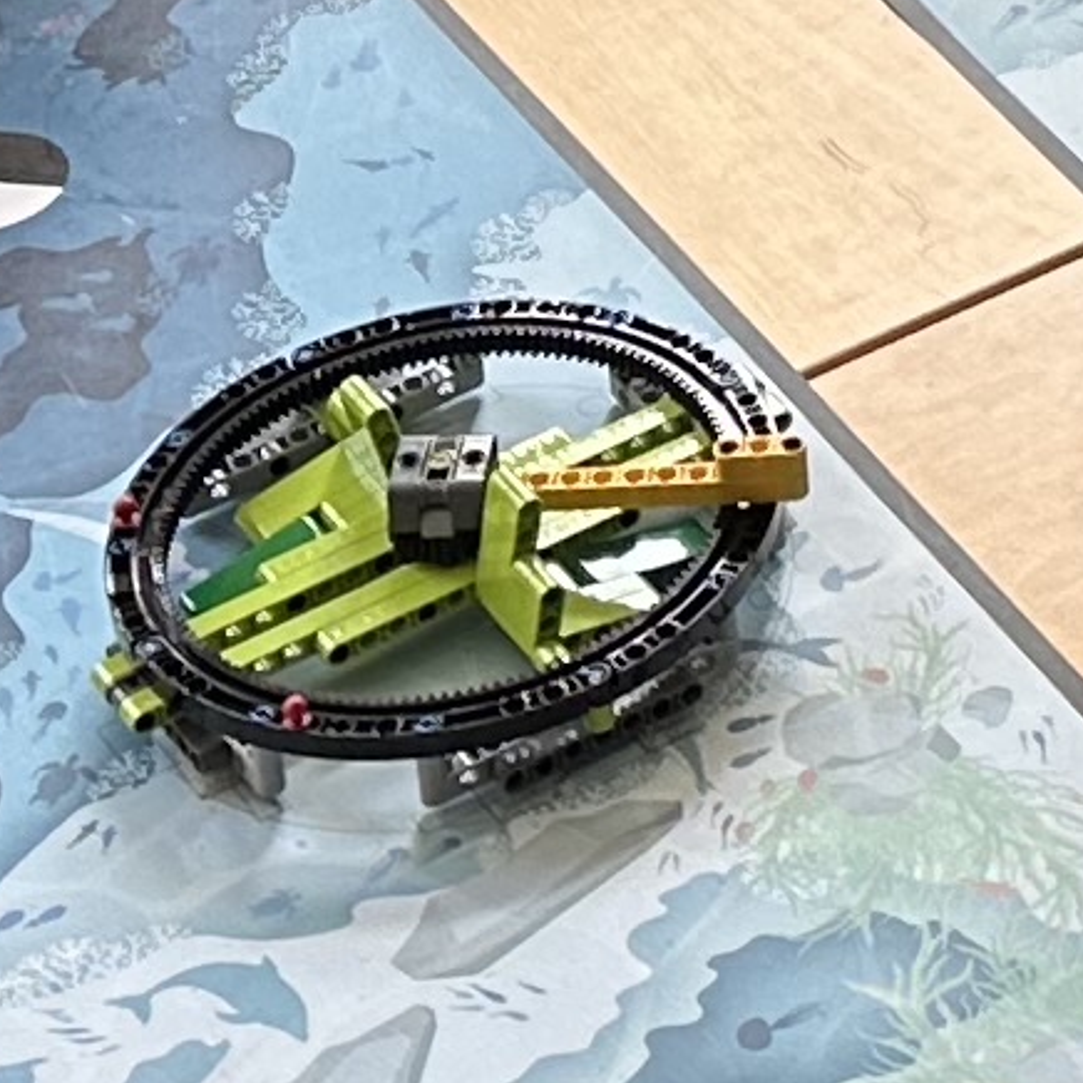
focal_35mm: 196
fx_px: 6938
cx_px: 2506
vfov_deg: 8.2
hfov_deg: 8.3
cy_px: -1555
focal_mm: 6.86
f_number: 1.78
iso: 64
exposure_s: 1/121
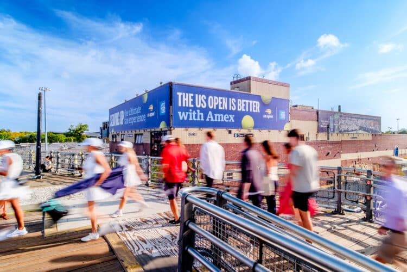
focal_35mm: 19
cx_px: 204
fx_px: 215
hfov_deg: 86.9
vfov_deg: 64.6
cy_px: 136
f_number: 10
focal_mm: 12.6
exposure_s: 1/8
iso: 160
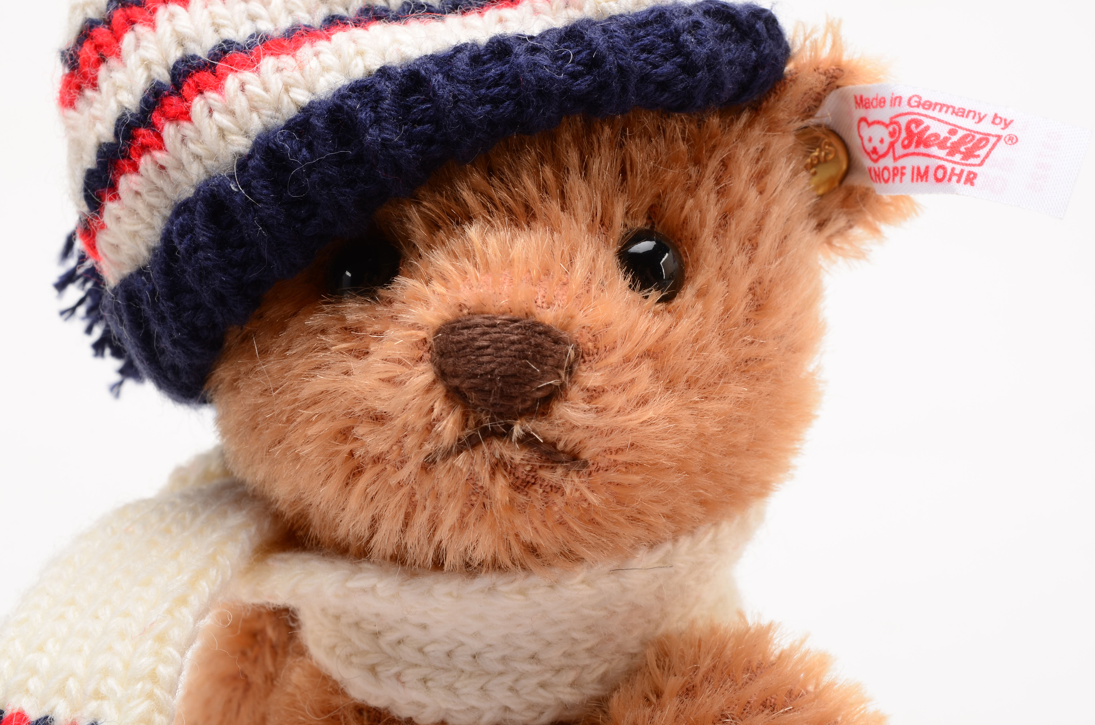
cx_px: 548
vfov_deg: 16.5
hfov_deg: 24.7
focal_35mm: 82
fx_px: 2504
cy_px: 362
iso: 100
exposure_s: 1/160
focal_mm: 55
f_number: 20
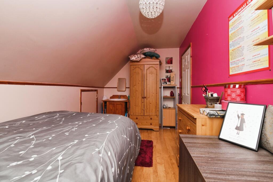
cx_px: 136
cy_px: 91
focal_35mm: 16
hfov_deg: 96.7
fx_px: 121
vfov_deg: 73.8
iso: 800
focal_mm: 16
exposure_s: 1/60
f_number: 9
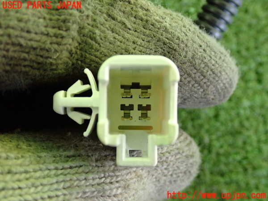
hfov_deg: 42.9
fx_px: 341
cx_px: 134
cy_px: 100
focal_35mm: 44
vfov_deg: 32.9
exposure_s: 1/125
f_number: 2.9
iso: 640
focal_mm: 7.84
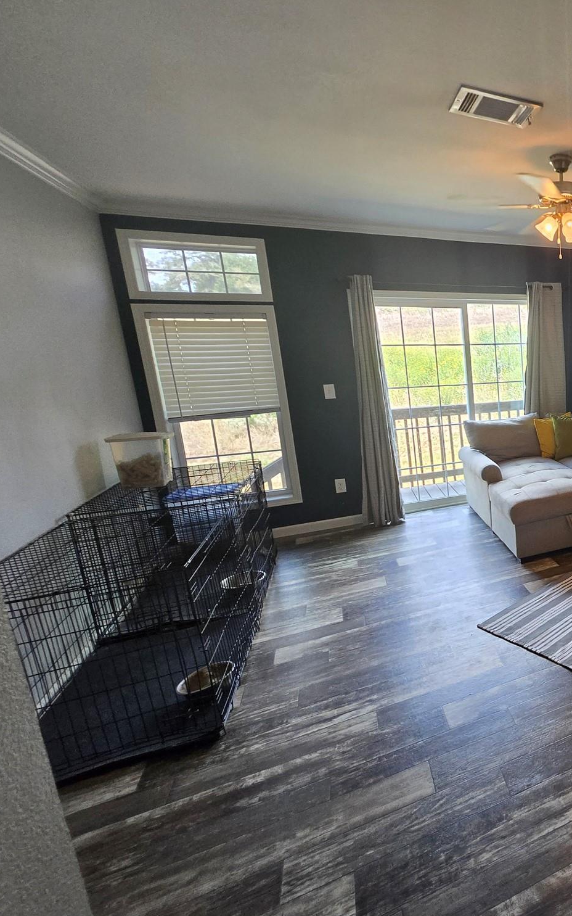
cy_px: 450
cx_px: 624
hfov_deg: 46.5
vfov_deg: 88.0
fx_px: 474
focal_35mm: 19
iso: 100
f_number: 2.2
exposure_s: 1/60
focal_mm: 1.7
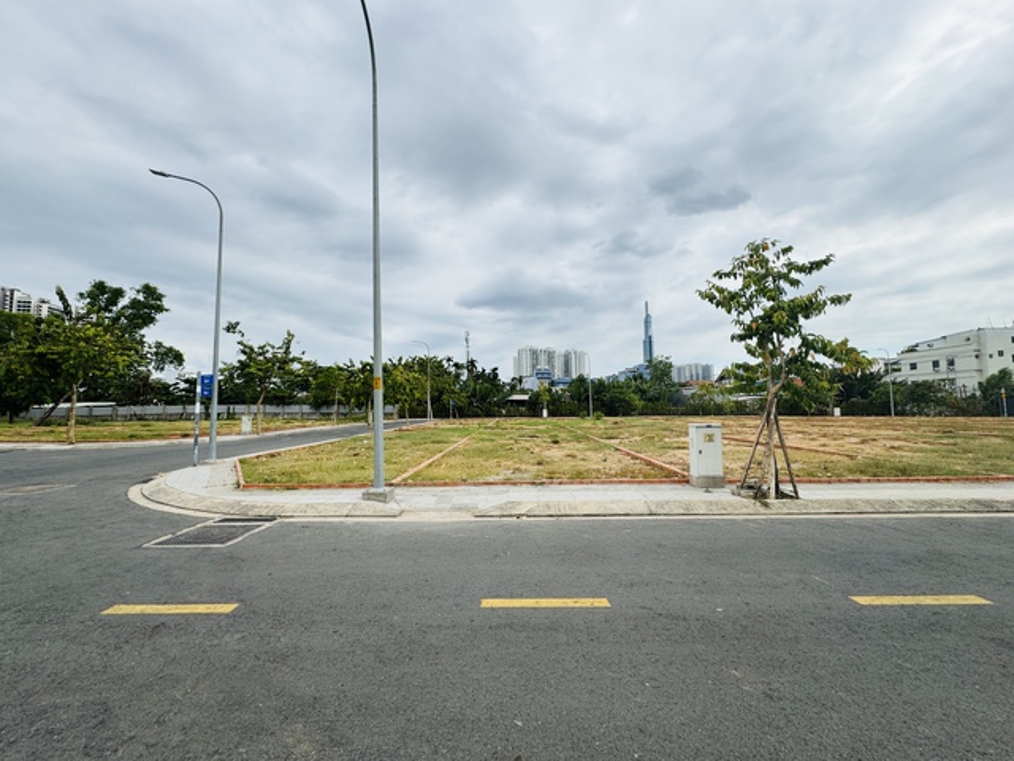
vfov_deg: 85.7
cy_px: 380
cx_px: 507
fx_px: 410
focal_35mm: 14
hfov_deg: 102.1
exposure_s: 1/993
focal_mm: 2.22
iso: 50
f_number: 2.2
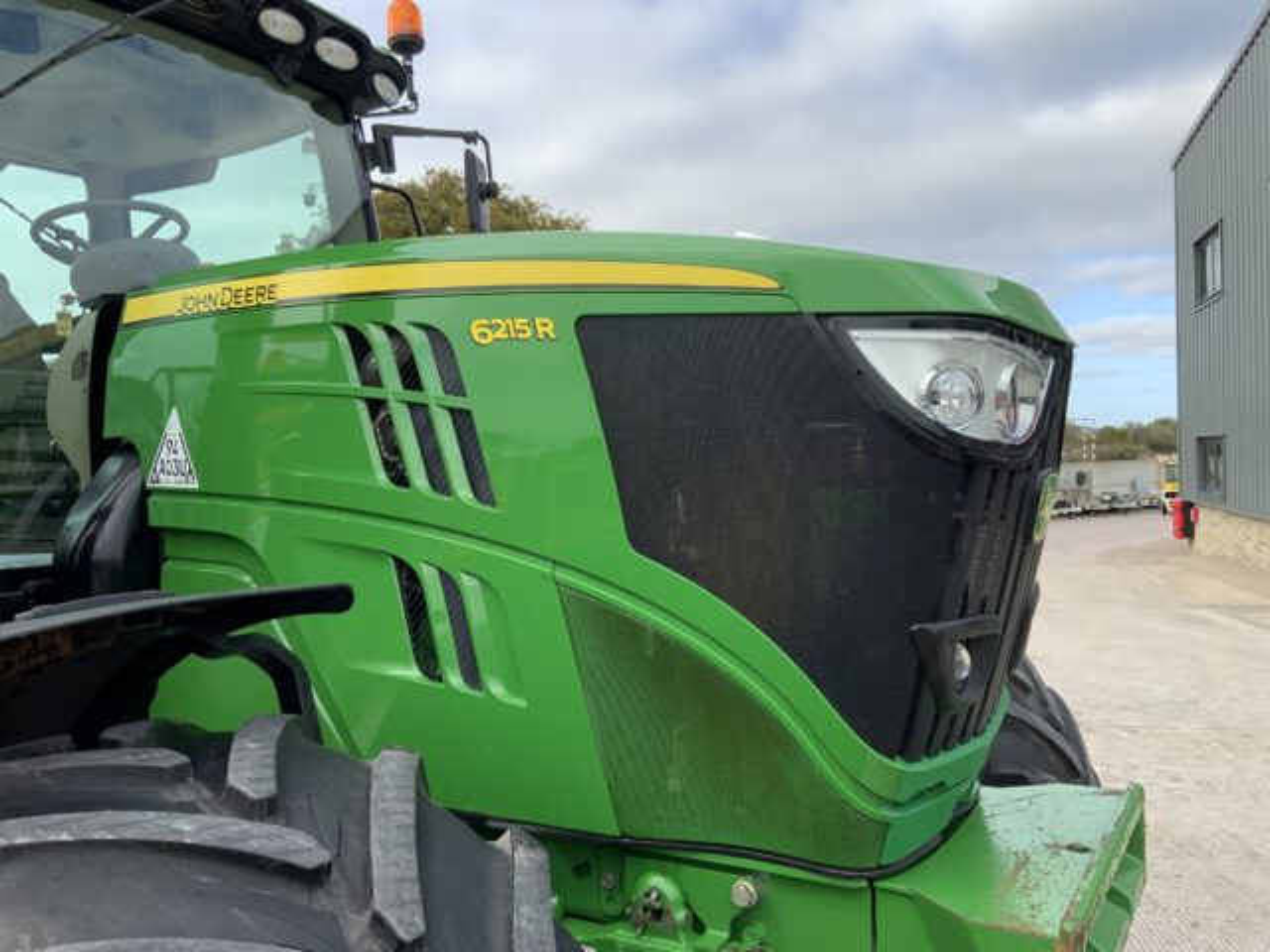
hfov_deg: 61.7
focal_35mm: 29
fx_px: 1064
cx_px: 635
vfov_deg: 48.2
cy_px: 476
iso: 16
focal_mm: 3
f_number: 1.8
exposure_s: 1/759
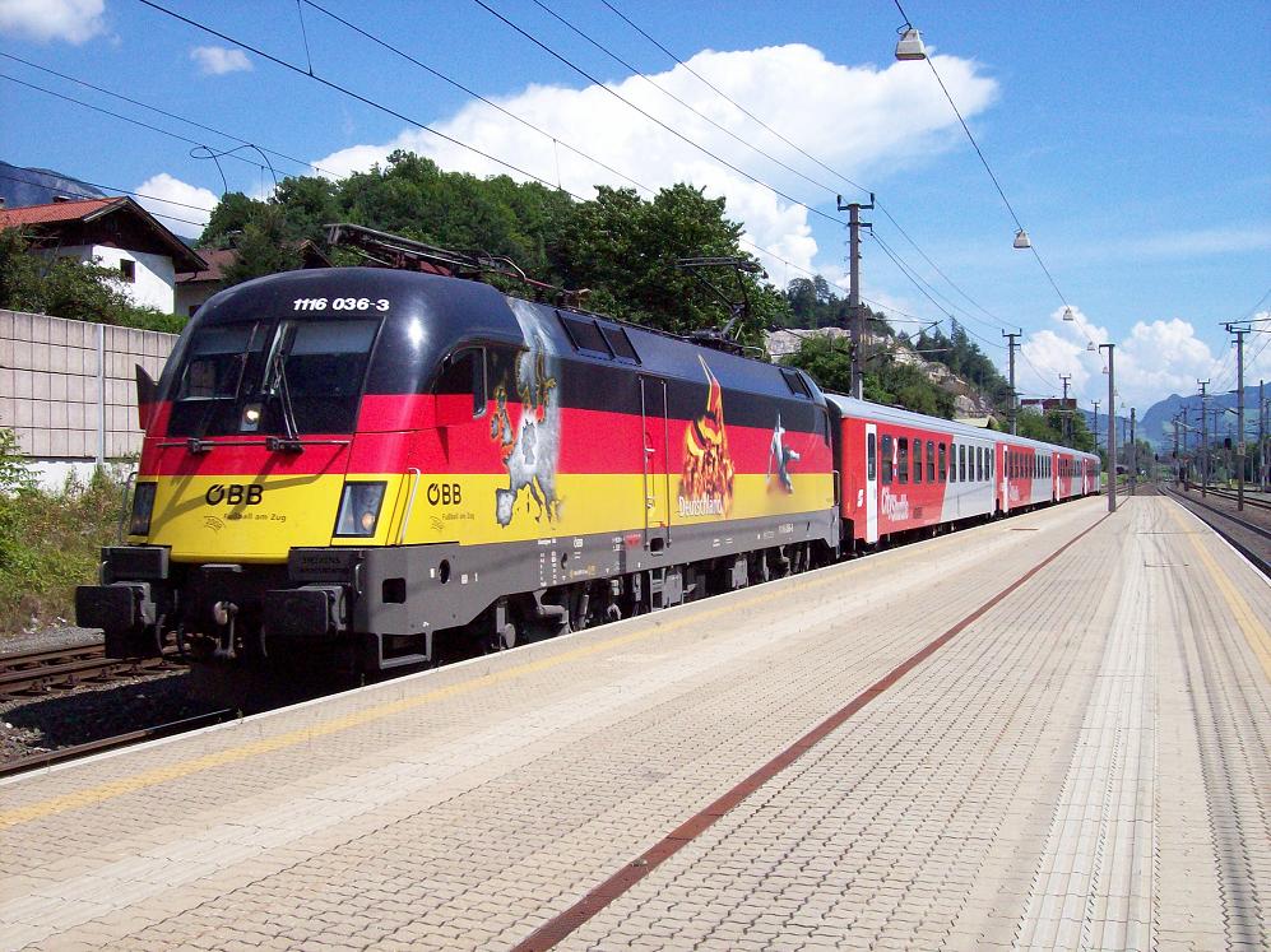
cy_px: 476
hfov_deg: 42.1
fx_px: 1652
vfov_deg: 32.2
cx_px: 636
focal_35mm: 45
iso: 160
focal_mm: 7.6
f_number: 5.4
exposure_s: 1/1401
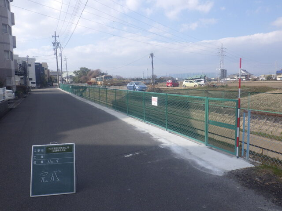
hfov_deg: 63.4
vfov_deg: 49.7
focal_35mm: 28
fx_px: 228
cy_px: 106
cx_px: 141
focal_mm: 5
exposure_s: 1/800
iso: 125
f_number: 4.2
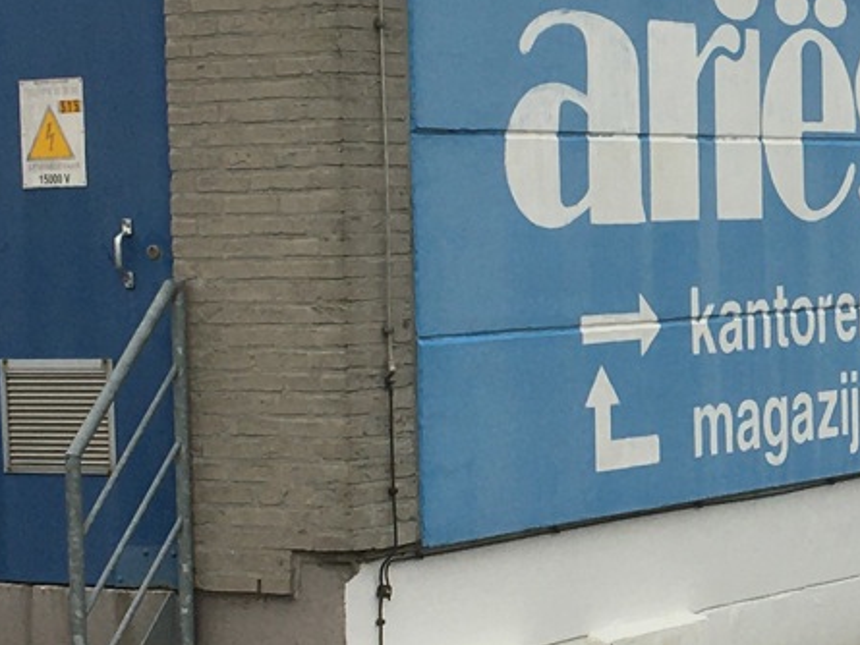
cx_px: 848
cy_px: 292
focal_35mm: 125
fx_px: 3106
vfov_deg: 11.9
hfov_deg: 15.5
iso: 25
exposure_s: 1/235
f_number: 2.2
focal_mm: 4.15
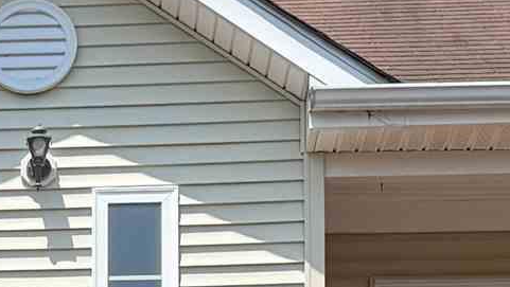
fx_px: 2259
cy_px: 684
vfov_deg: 6.9
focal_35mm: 167
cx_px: -117
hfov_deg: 12.5
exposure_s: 1/3021
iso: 80
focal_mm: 6.76
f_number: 1.78
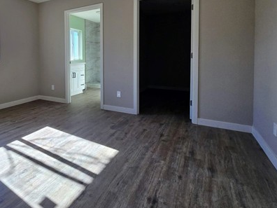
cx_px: 66
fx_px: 168
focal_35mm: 21
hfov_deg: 73.0
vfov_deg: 61.6
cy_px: 67
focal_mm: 2.2
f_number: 2.2
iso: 125
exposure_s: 1/359
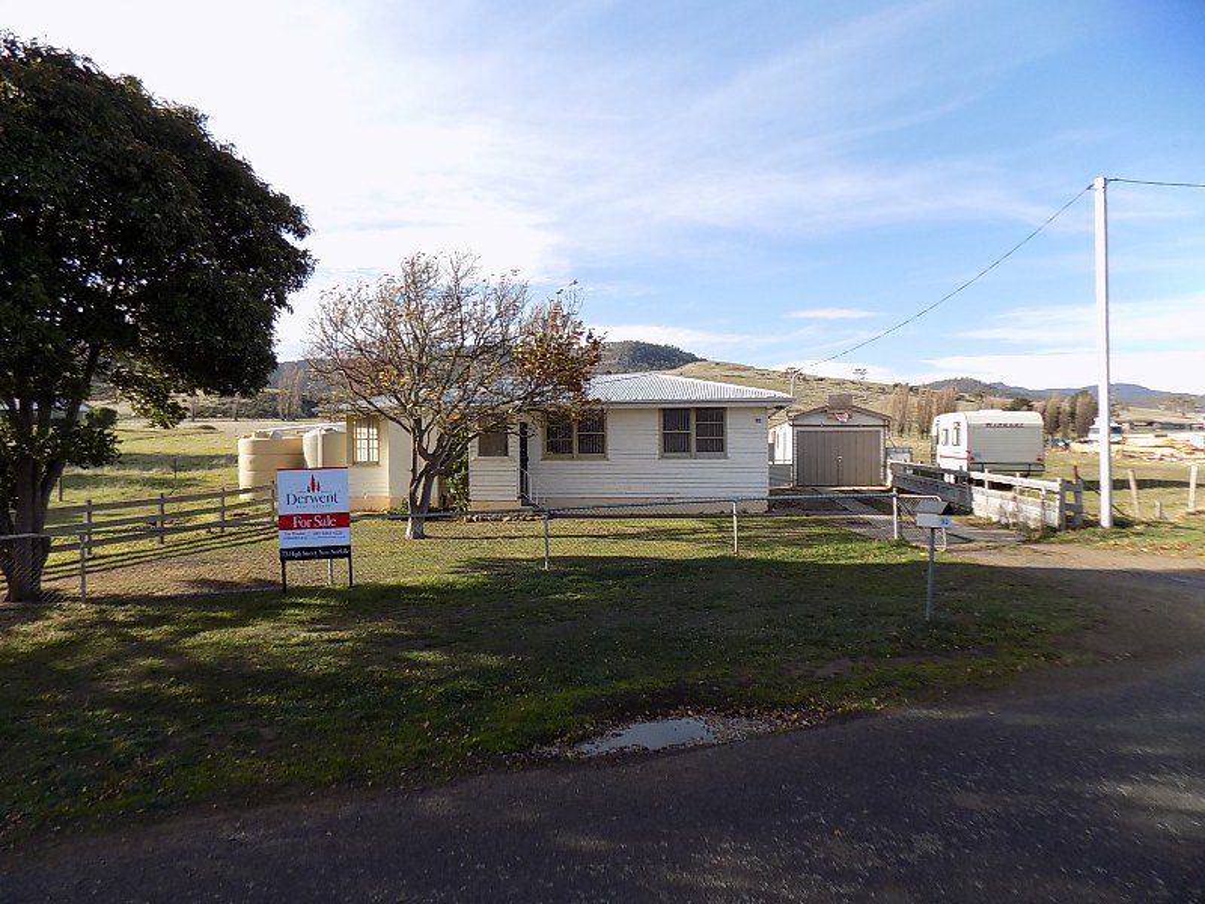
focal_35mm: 23
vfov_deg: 58.9
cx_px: 602
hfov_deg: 73.9
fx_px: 801
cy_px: 452
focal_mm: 4
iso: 80
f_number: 3.1
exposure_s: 1/640
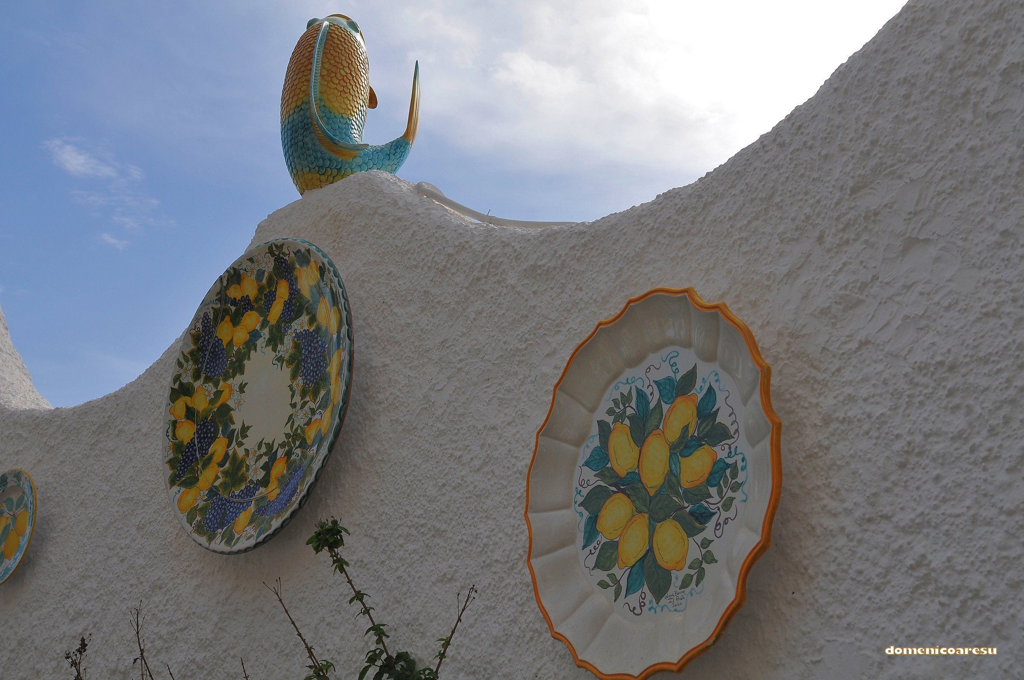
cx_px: 512
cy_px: 340
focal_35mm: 36
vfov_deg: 36.8
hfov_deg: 53.2
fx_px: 1023
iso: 200
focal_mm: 24
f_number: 11
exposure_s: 1/500
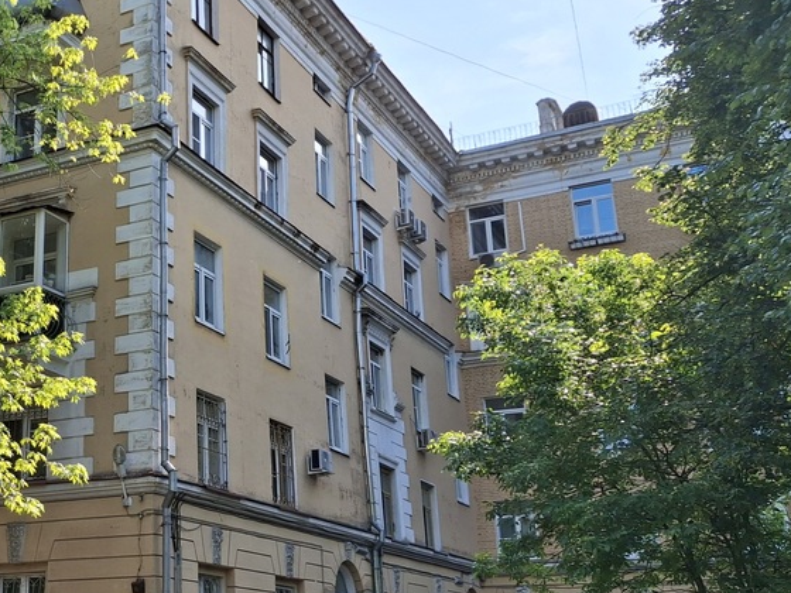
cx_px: 121
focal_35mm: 50
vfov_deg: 29.1
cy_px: 253
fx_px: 1143
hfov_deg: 36.4
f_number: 1.8
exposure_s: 1/1111
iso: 32
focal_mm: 4.69
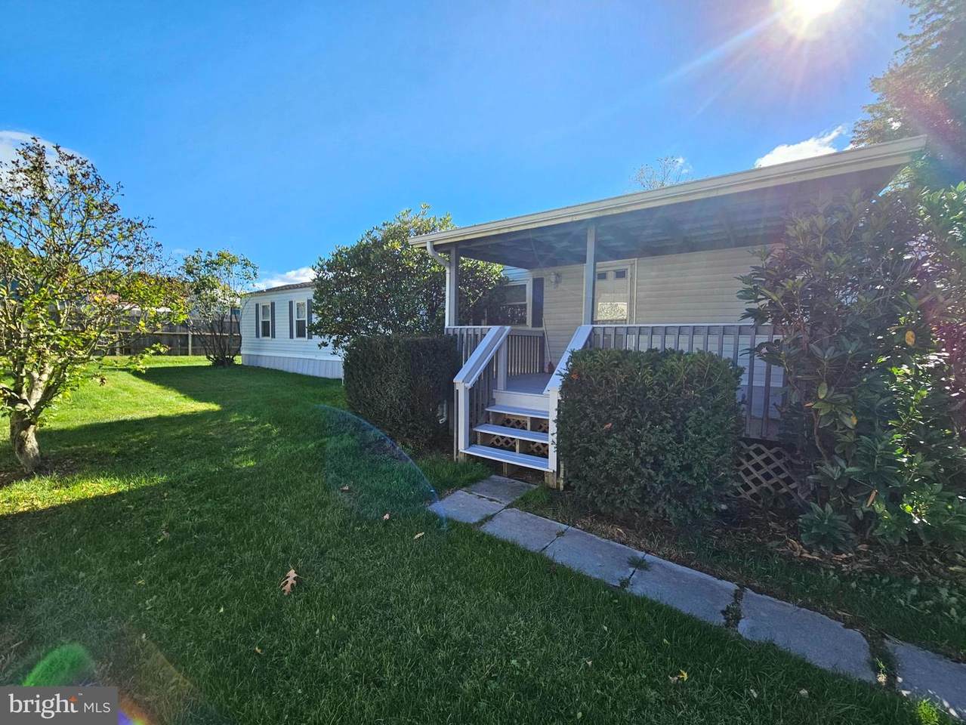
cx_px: 483
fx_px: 363
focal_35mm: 13
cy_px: 362
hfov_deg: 106.2
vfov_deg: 89.9
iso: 50
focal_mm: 2.2
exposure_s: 1/1111
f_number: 2.2
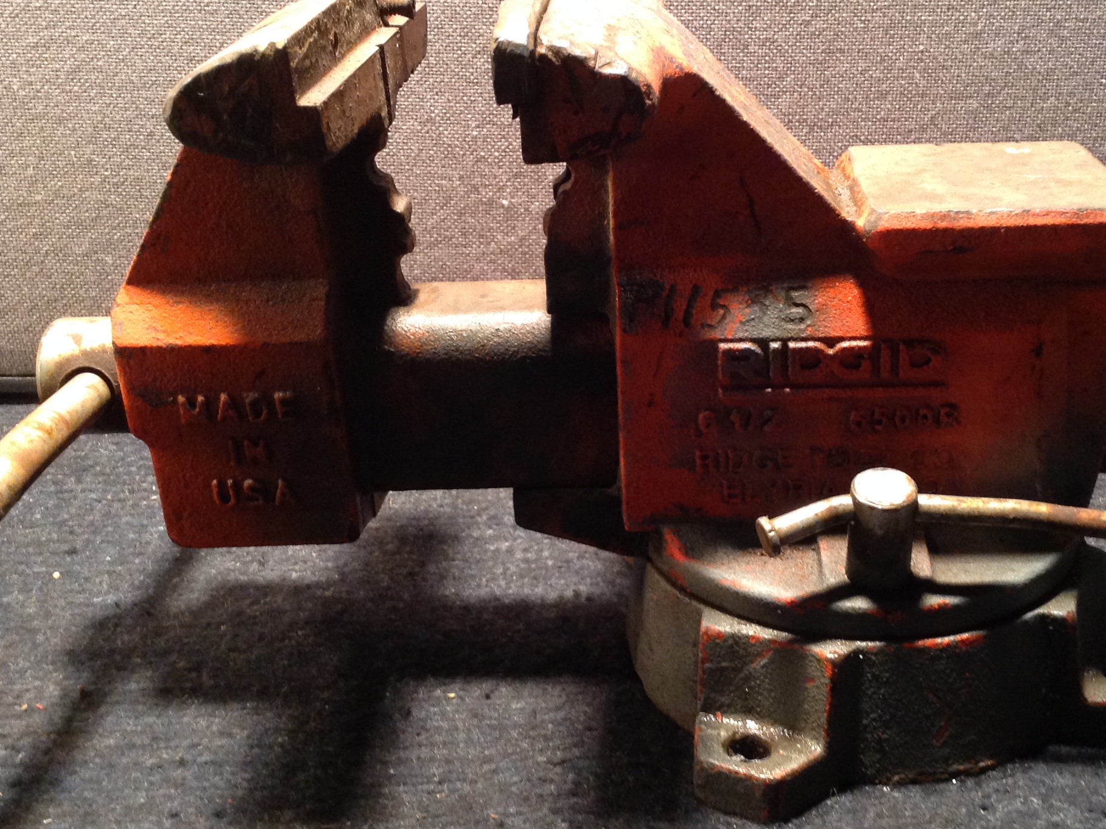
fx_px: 1502
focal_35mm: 47
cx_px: 691
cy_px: 432
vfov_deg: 30.9
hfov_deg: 40.2
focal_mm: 3.3
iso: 100
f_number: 2.4
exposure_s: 1/24
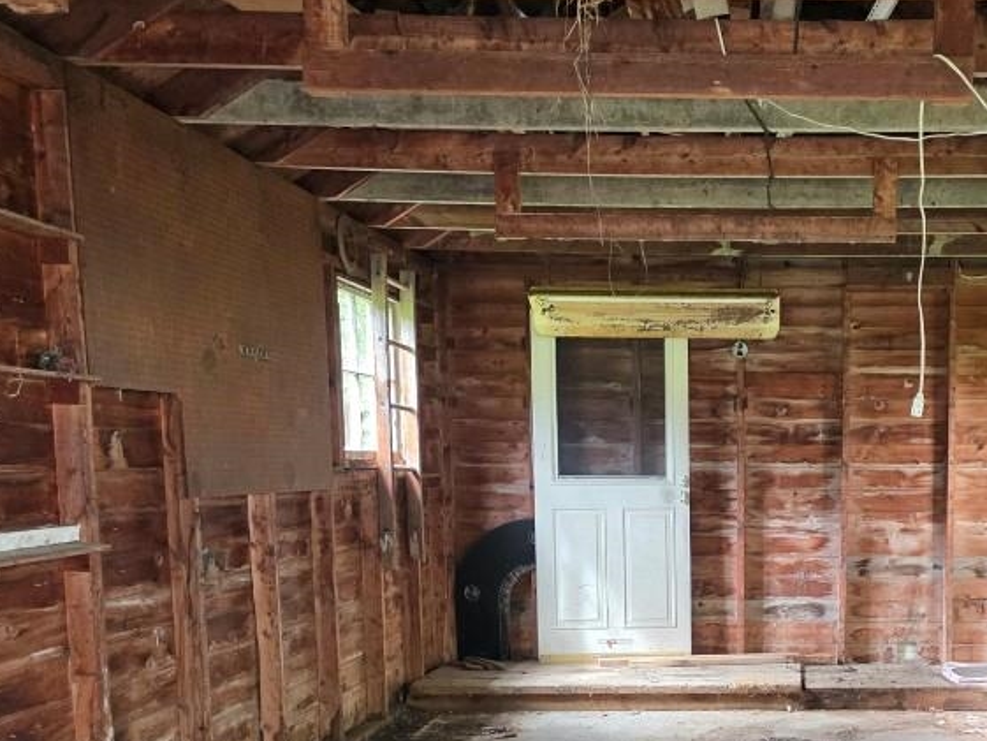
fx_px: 1198
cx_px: 776
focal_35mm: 42
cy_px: 613
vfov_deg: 33.2
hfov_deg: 42.9
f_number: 1.7
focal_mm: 6.3
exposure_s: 1/120
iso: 800
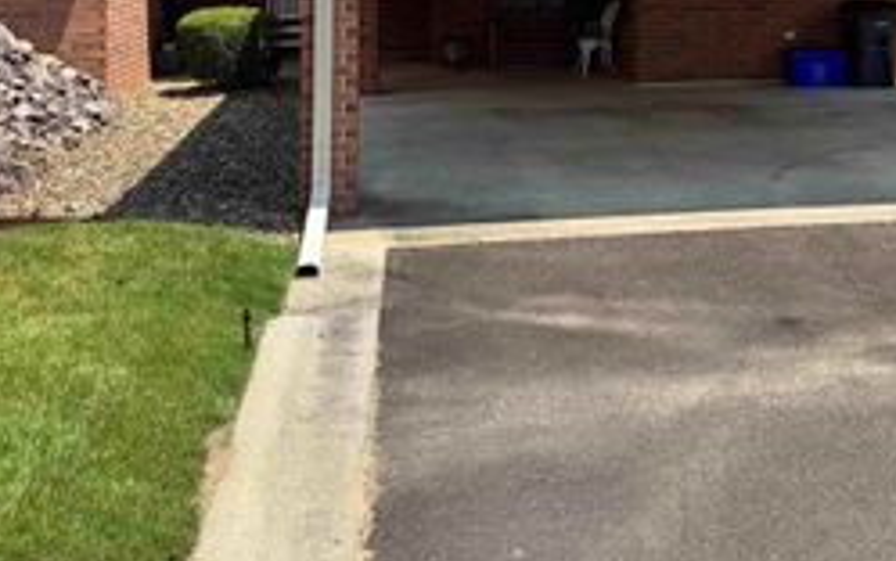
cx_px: 659
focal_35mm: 51
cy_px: -81
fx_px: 1246
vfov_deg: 23.6
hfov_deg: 38.6
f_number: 1.78
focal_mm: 6.76
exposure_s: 1/4310
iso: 80
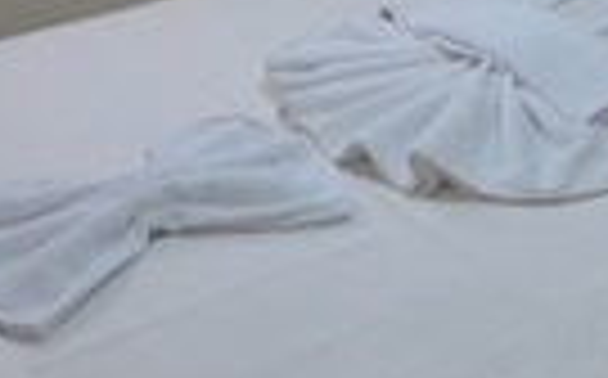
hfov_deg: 24.4
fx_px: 1357
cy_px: -468
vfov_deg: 12.9
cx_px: 570
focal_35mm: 82
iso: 450
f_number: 4
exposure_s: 1/60
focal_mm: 10
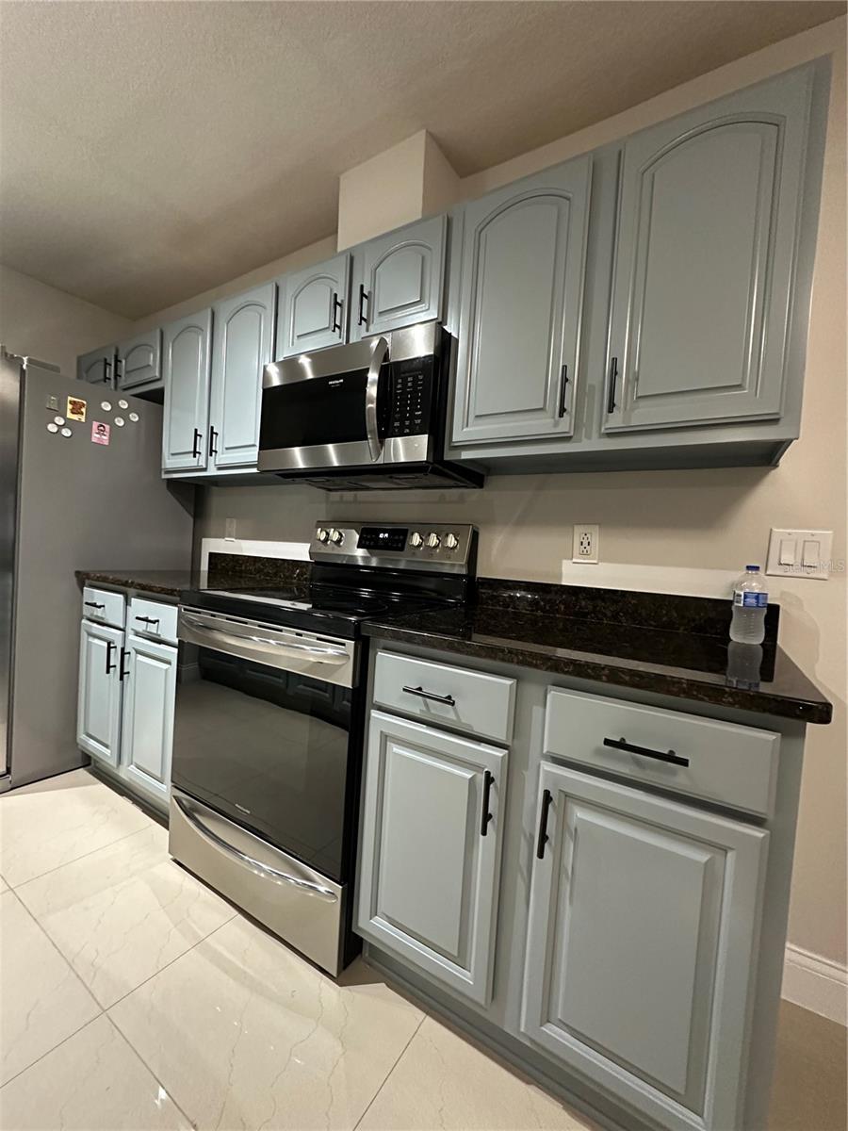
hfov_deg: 85.7
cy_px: 566
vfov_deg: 102.1
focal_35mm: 14
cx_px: 424
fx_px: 457
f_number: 2.2
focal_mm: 2.22
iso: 800
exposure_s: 1/60
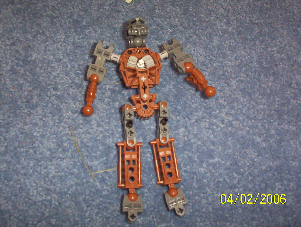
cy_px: 114
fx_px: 340
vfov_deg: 37.0
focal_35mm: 39
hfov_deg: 47.8
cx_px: 150
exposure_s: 1/30
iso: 140
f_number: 4.5
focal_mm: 6
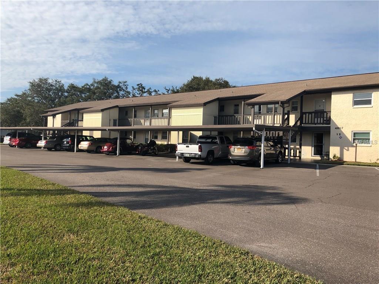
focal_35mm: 28
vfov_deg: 49.7
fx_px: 307
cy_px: 142
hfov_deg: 63.4
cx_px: 190
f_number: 1.8
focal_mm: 3.99
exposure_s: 1/2088
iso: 20
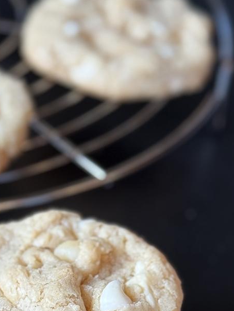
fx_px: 1144
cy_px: 334
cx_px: -3
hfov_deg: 11.6
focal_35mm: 127
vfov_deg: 15.2
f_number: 1.78
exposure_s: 1/120
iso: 80
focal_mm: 6.76
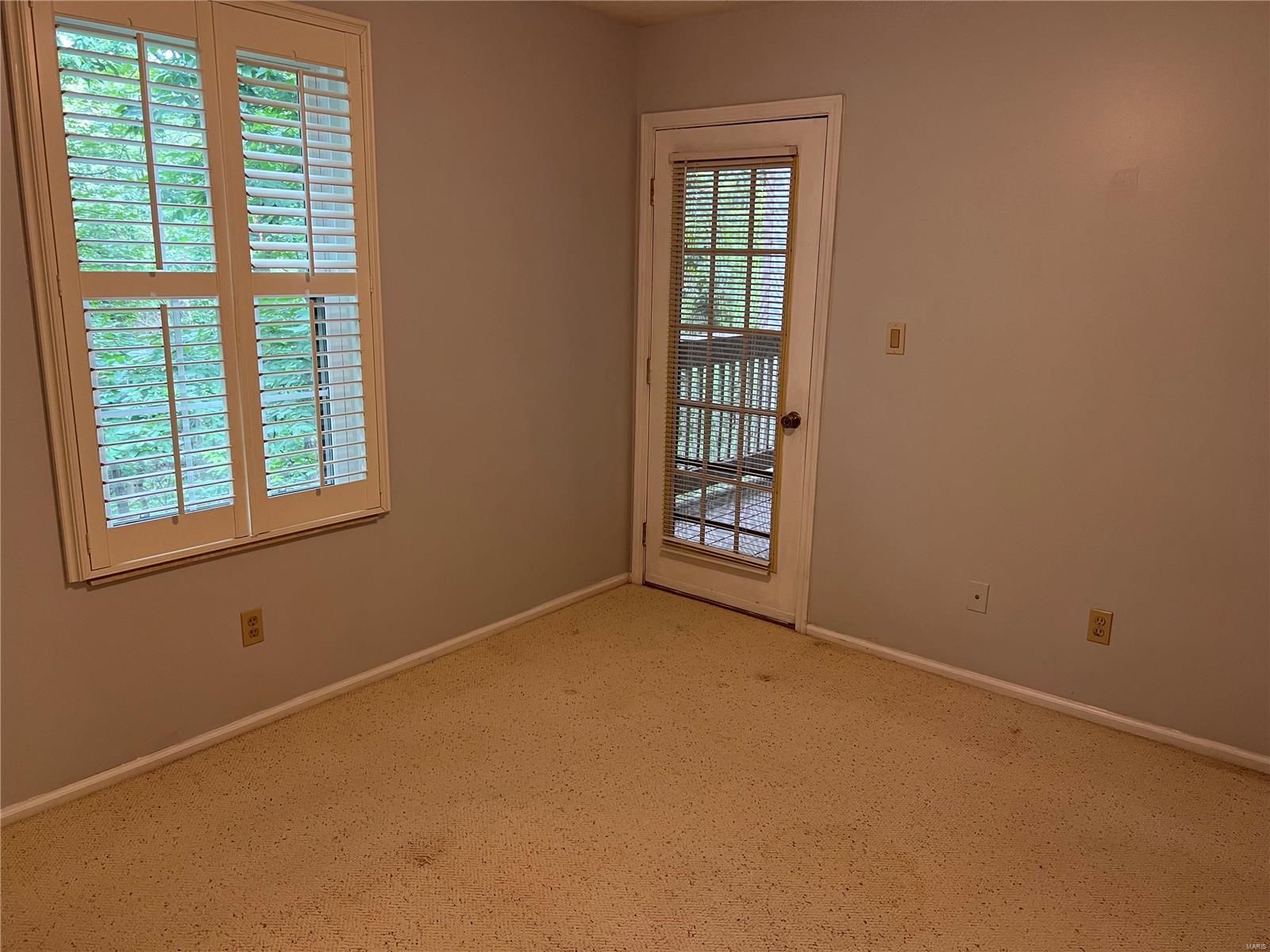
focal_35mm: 26
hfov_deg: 67.3
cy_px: 476
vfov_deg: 53.1
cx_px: 635
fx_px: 954
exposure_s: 1/60
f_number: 1.5
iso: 125
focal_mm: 5.7
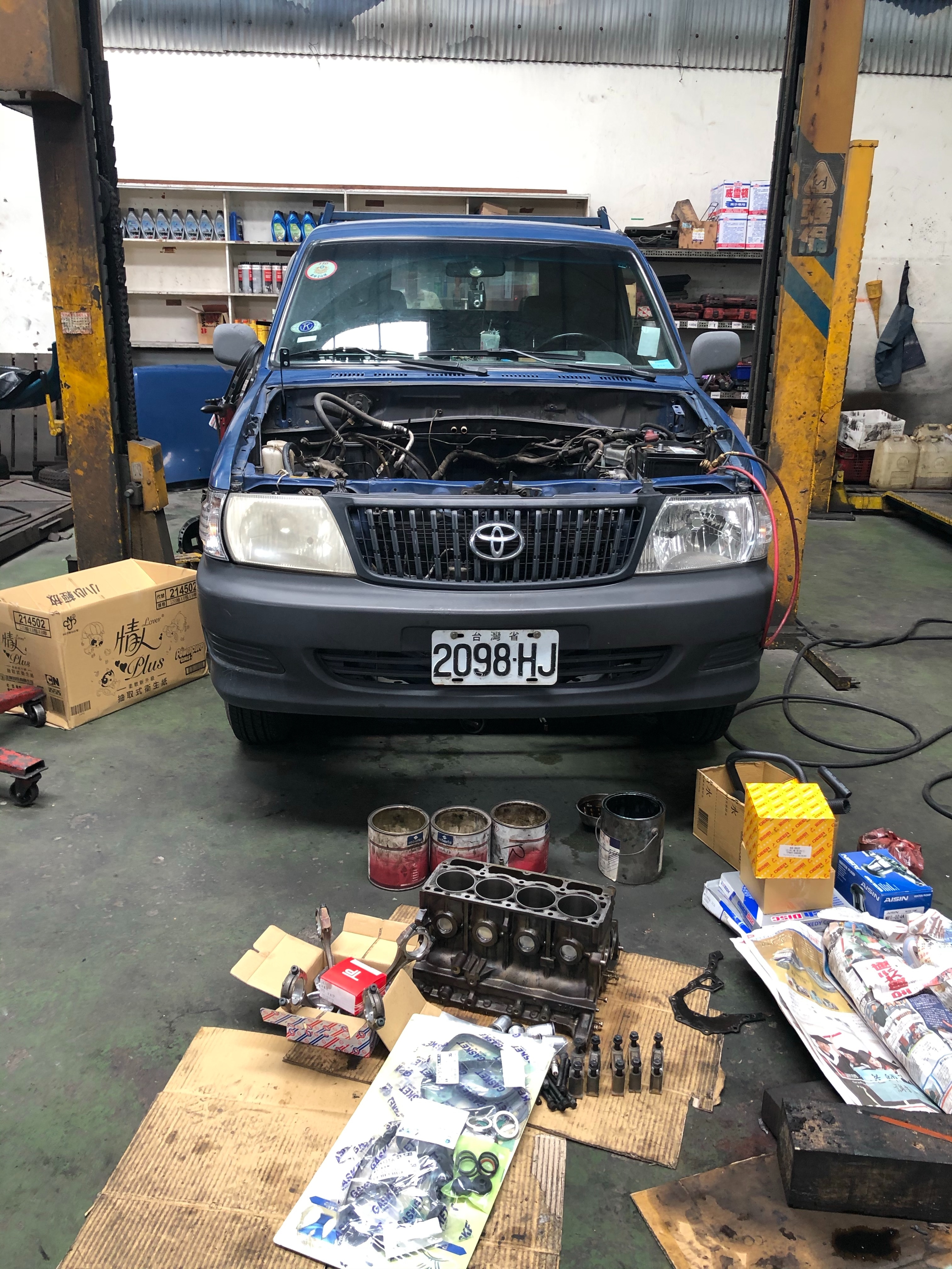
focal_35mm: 28
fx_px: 1027
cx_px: 476
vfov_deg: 63.4
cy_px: 634
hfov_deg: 49.7
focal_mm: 4
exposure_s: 1/24
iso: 32
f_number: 1.8
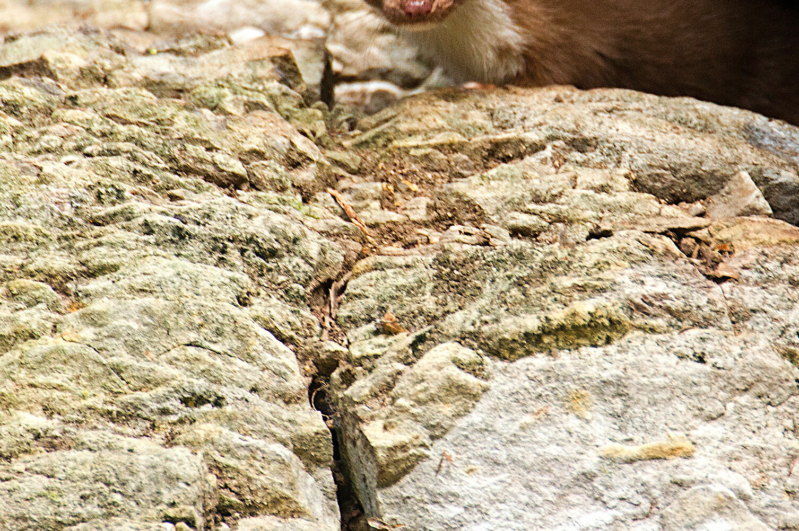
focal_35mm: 1195
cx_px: 471
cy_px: 163
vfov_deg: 1.1
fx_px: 26504
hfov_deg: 1.7
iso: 1600
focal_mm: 500
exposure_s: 1/160
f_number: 6.3
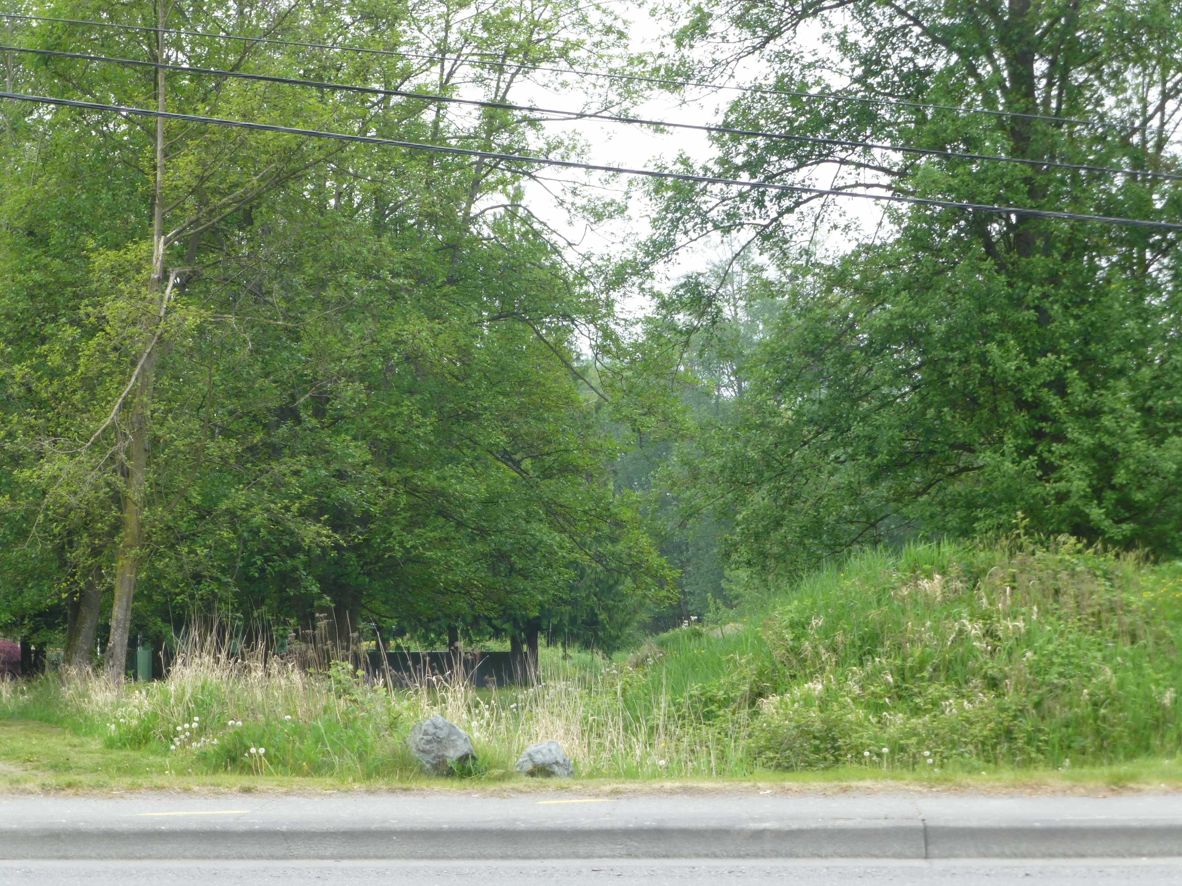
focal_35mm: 85
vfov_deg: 17.4
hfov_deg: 23.0
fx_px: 2902
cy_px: 443
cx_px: 591
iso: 100
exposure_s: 1/80
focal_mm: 15.1
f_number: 5.2
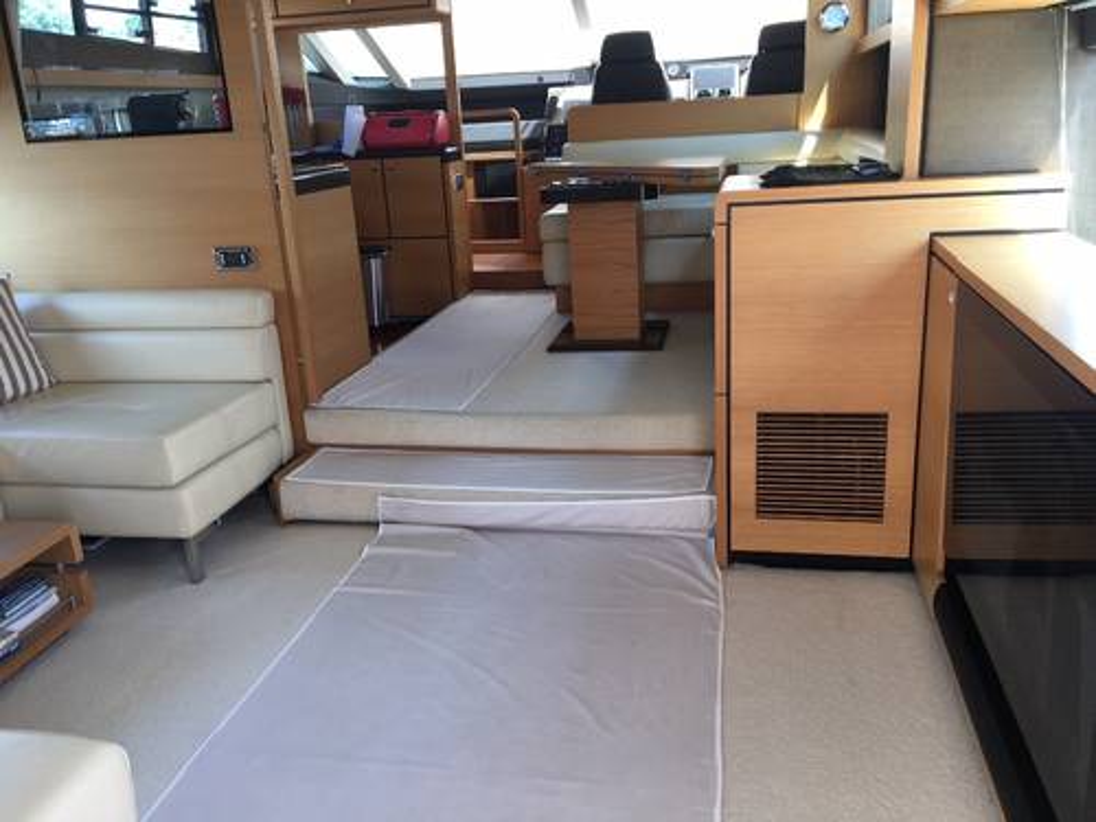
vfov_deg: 48.2
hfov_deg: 61.7
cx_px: 548
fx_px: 918
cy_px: 411
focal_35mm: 29
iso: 25
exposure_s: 1/50
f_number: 2.2
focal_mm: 4.15
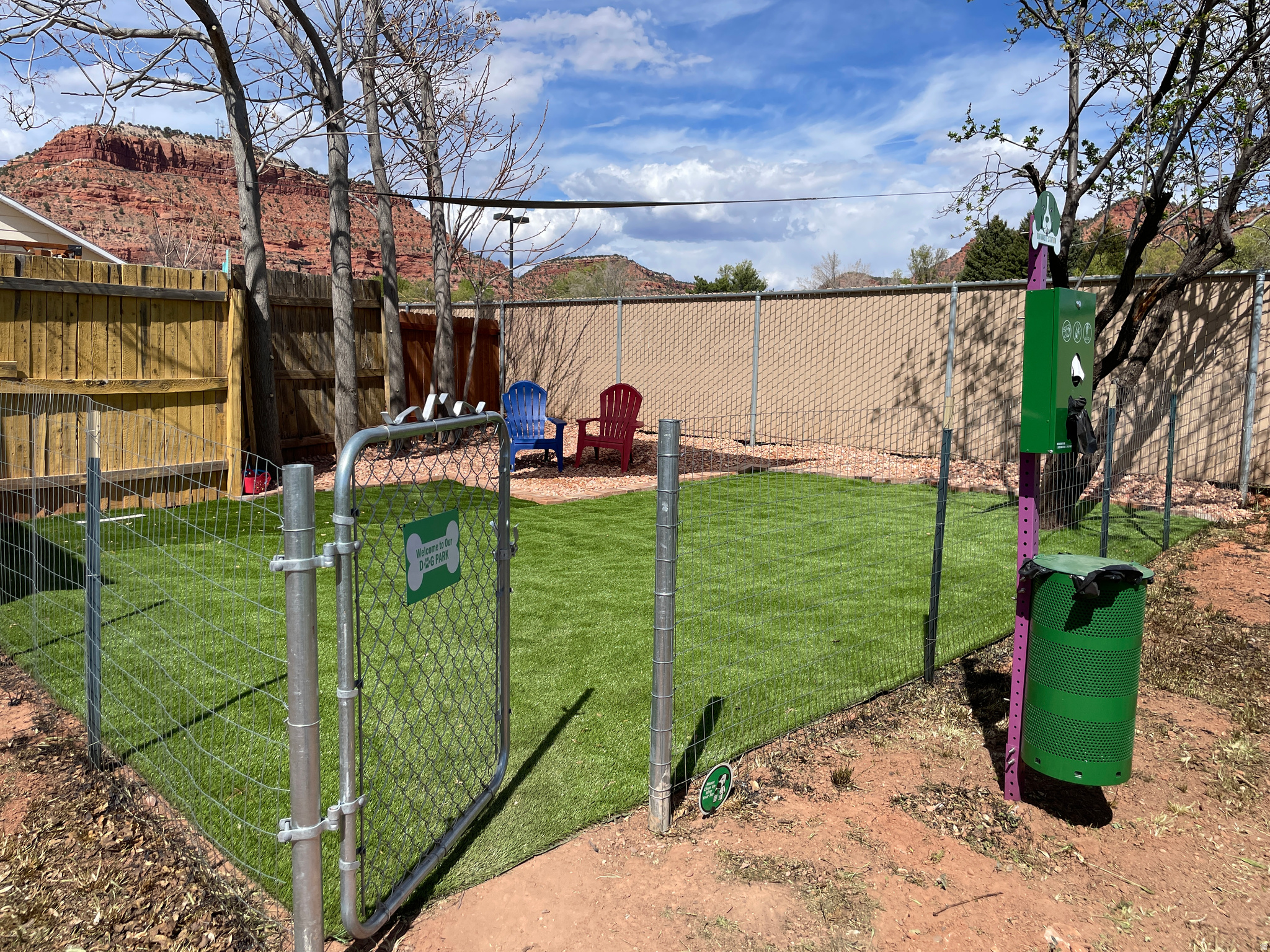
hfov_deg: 67.3
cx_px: 635
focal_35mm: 26
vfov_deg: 53.1
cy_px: 476
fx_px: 954
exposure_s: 1/4464
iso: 32
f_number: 1.6
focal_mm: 4.2
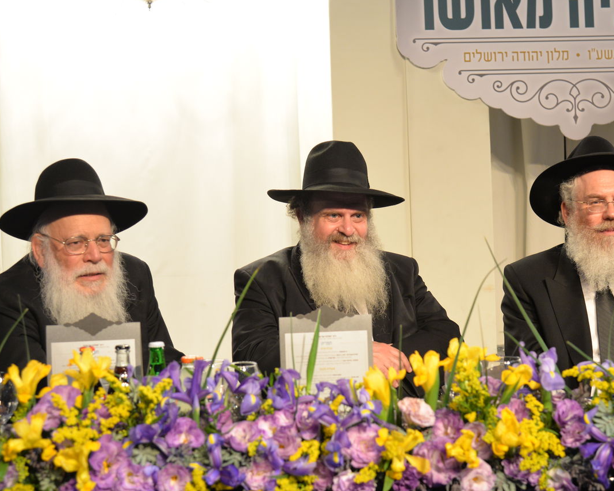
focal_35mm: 64
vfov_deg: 23.8
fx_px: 1163
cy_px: 235
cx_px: 348
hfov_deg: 29.5
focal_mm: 52
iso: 1600
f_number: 4.5
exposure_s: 1/80
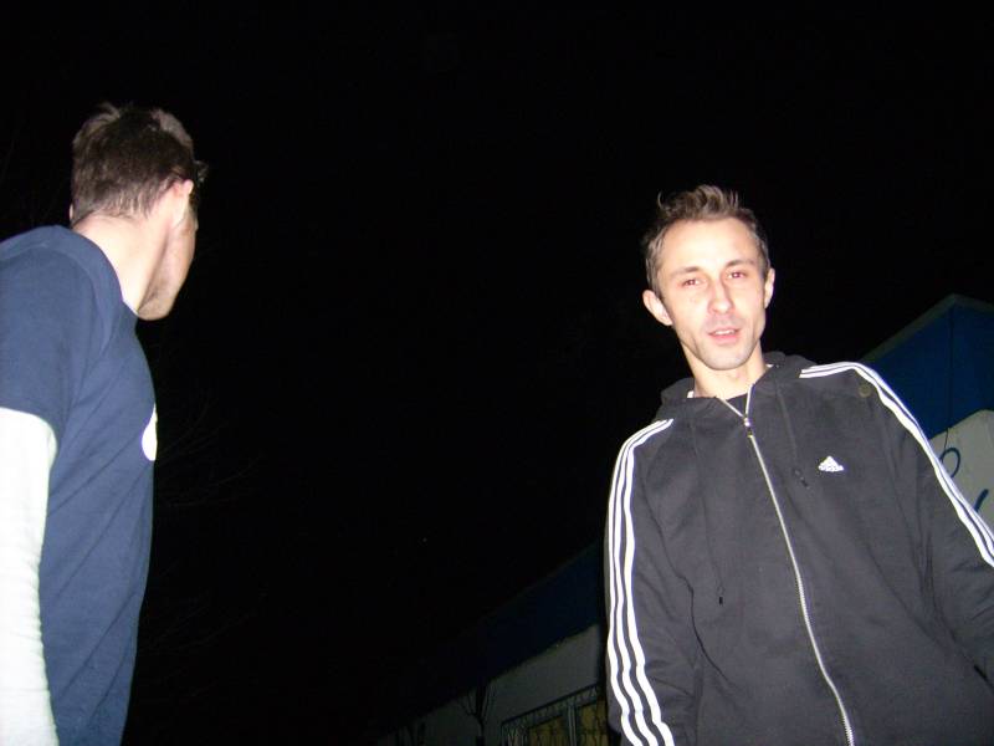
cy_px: 373
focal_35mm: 35
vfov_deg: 40.7
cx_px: 497
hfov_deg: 52.6
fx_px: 1005
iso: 100
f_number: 2.8
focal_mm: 5.95
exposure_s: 1/60
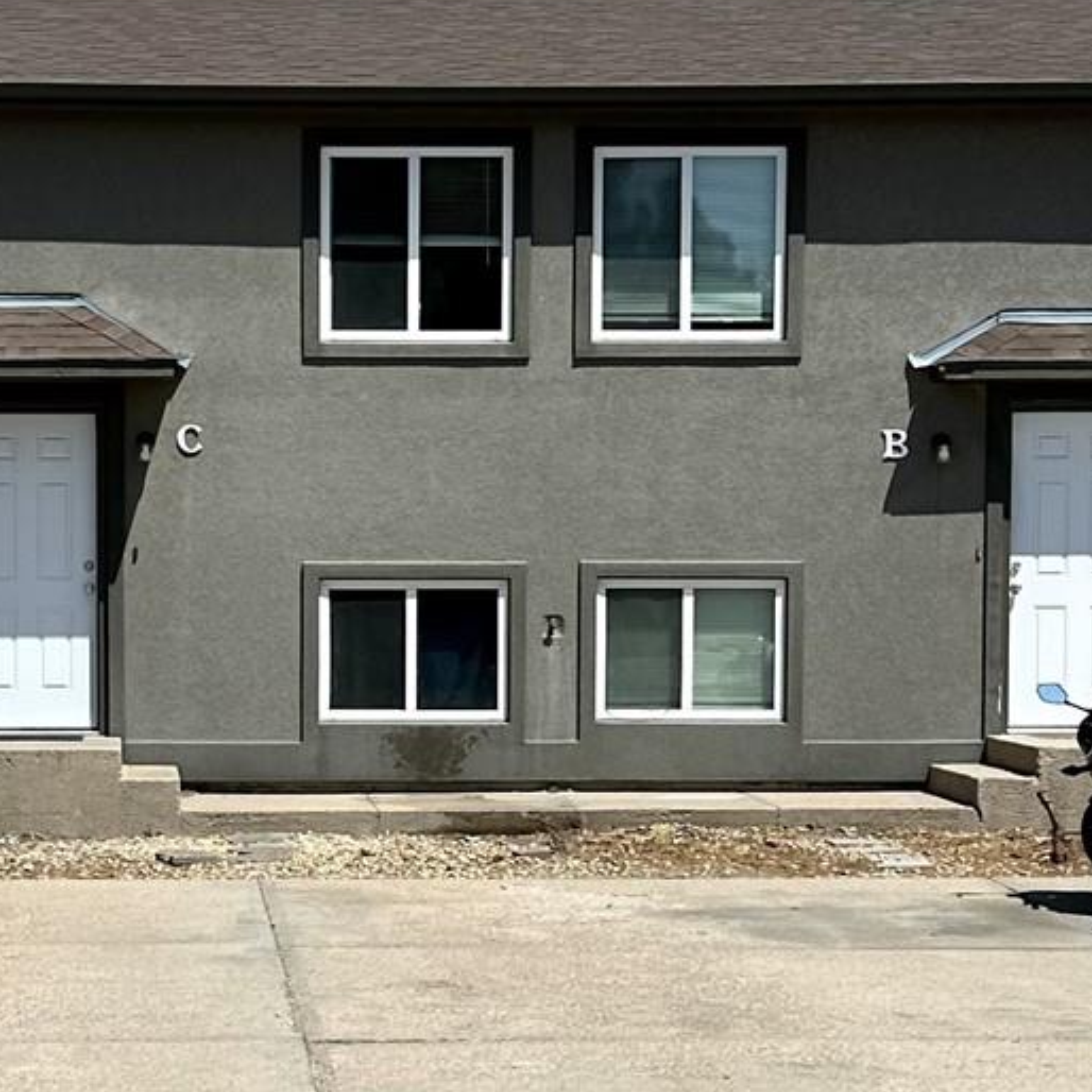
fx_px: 2356
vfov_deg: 26.1
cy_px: 532
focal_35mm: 66
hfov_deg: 25.7
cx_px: 222
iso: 80
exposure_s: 1/6623
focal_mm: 6.86
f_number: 1.78
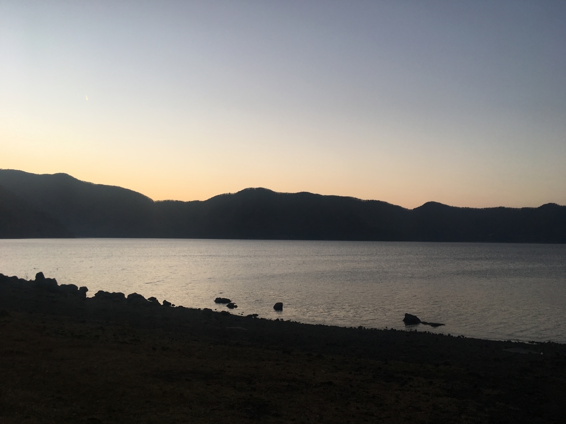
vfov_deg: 48.2
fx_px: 474
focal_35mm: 29
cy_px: 212
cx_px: 283
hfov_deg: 61.7
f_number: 2.2
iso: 25
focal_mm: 4.15
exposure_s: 1/161
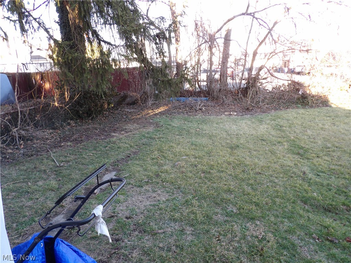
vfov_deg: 56.8
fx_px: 243
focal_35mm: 24
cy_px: 132
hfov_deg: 71.6
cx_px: 176
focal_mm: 4.3
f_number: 3.2
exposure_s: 1/60
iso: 130
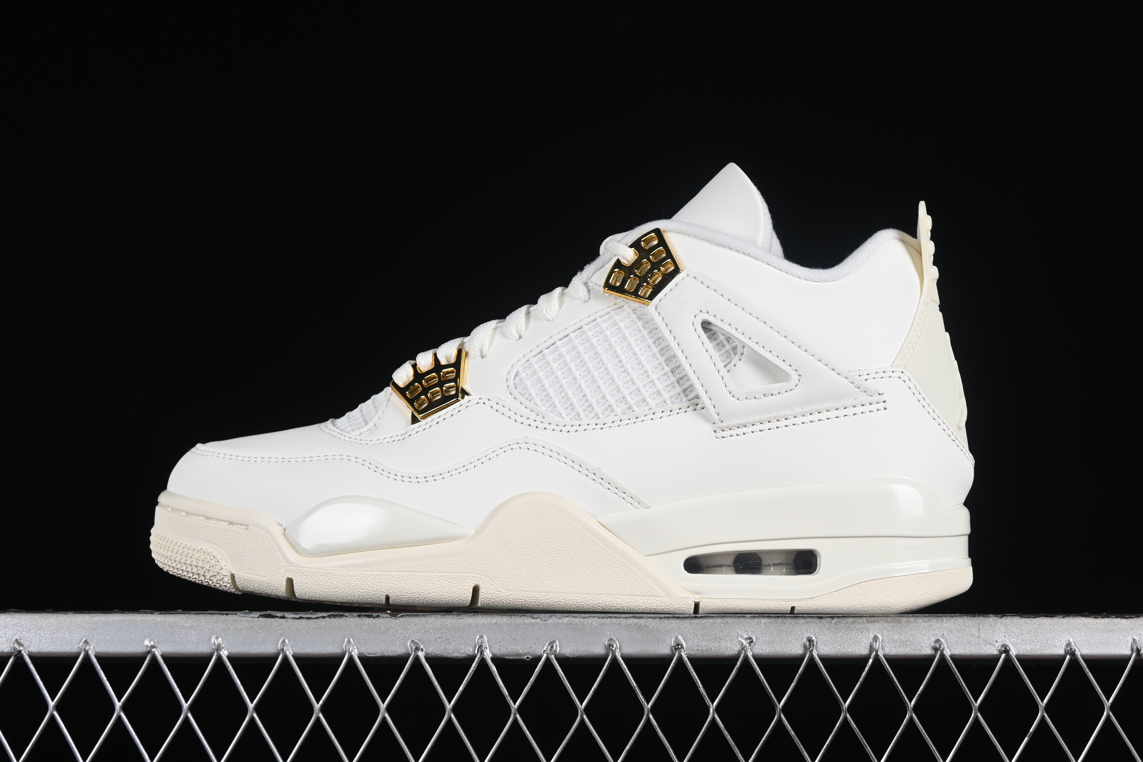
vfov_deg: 18.2
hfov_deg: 27.0
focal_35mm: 75
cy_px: 381
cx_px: 572
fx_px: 2381
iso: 160
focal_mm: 50
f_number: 8
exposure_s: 1/100
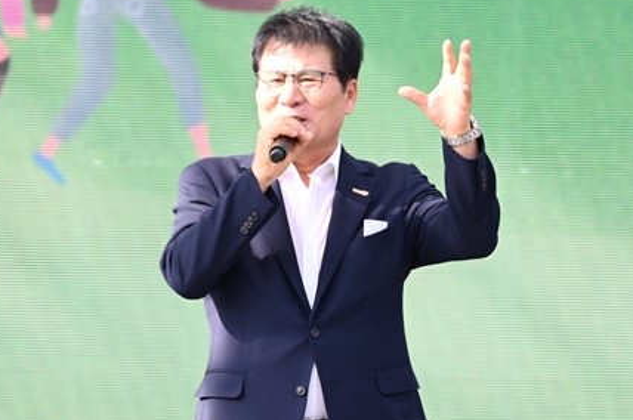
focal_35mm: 778
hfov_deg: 2.7
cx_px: 297
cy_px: 245
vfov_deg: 1.8
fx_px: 13659
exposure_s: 1/640
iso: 1000
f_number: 6.3
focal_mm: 520
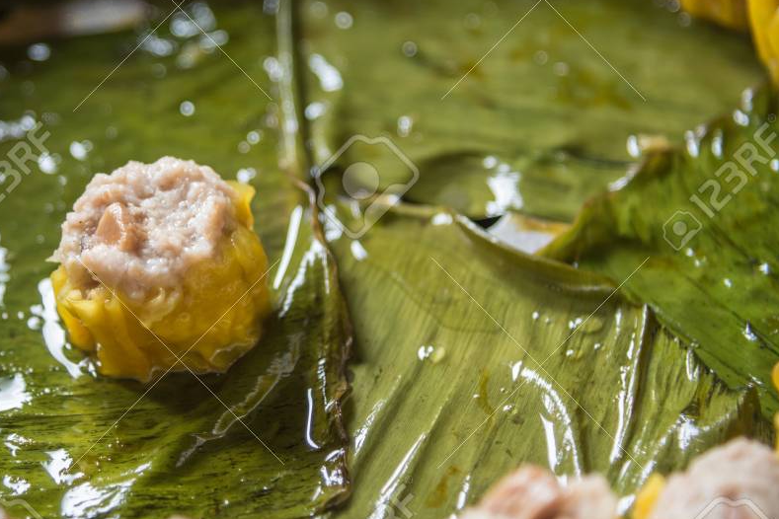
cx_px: 178
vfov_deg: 7.9
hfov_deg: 11.8
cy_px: 147
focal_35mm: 173
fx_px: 3743
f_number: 4
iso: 250
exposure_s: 1/100
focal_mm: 105
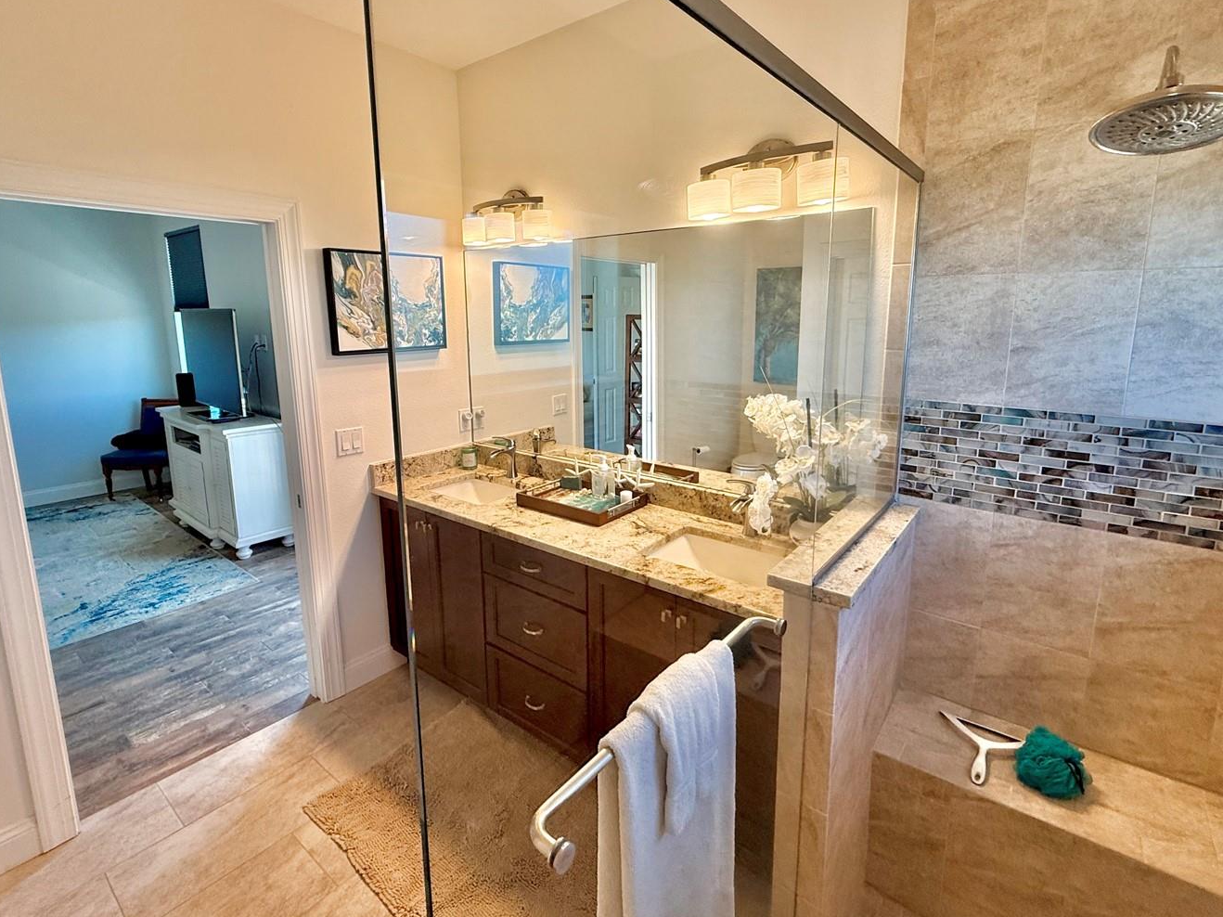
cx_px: 629
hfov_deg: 91.0
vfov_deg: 74.5
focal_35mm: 17
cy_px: 412
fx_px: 601
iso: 125
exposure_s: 1/120
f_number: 2.2
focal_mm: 2.22
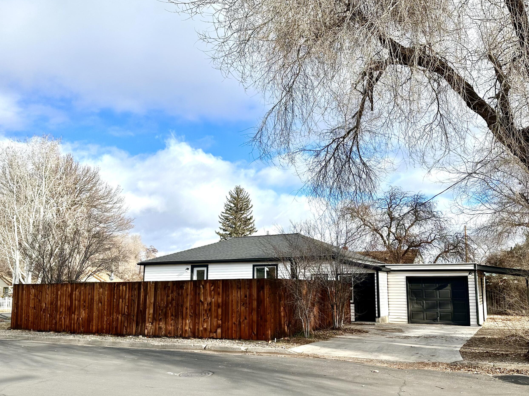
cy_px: 234
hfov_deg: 61.6
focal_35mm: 29
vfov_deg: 48.0
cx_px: 282
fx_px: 443
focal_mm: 6.86
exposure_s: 1/3356
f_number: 1.78
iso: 80
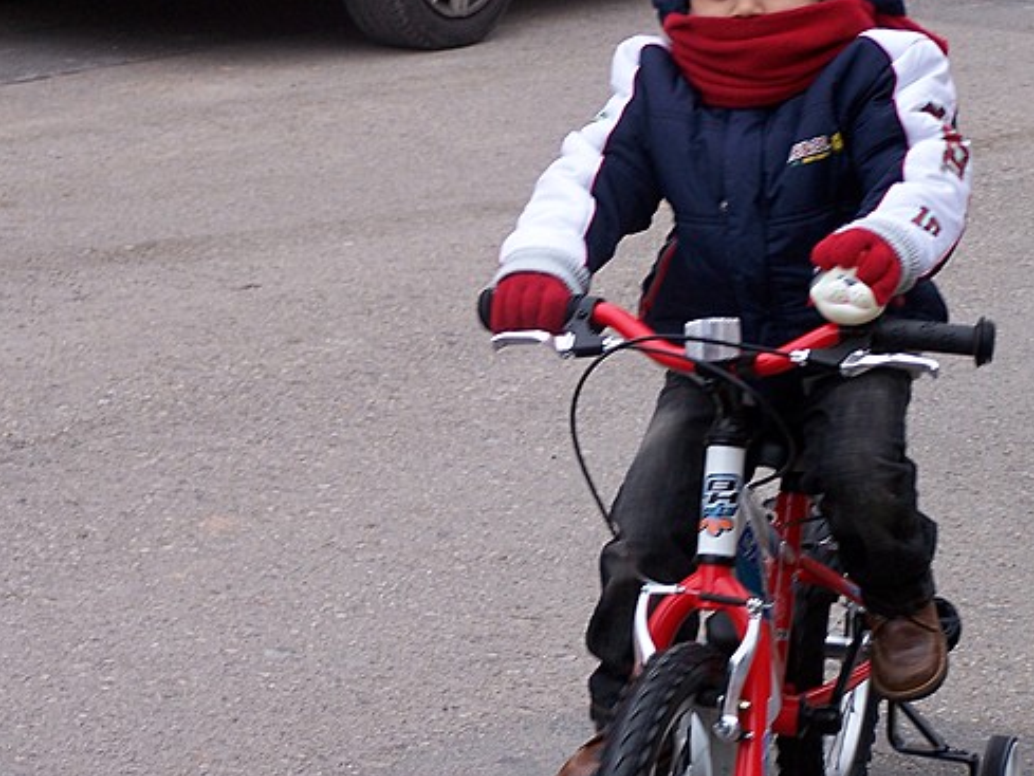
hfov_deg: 12.9
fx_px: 4571
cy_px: 336
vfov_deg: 9.7
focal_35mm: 153
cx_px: 567
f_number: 3.2
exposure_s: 1/125
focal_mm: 19.4
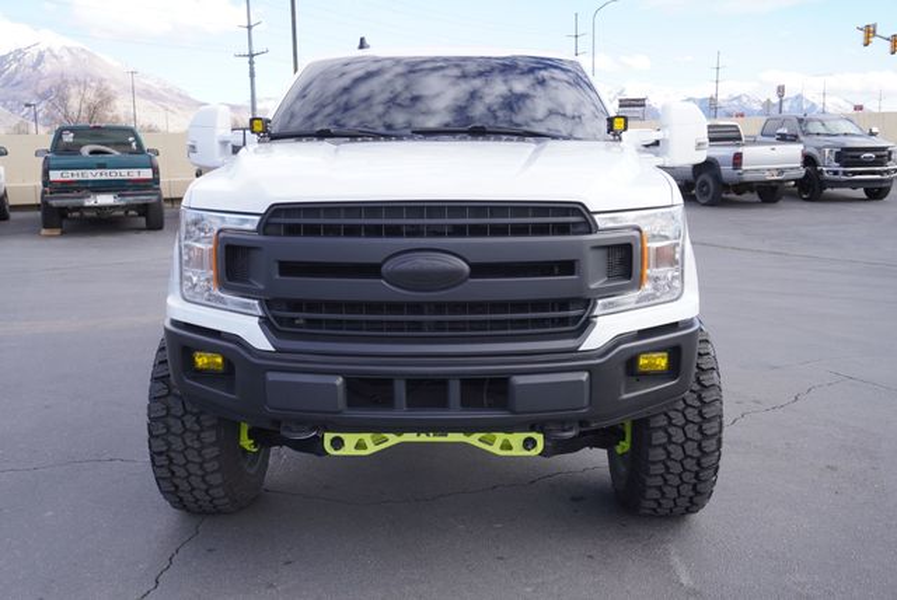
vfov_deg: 38.4
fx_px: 860
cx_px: 448
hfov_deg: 55.1
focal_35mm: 34
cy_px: 300
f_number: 6.3
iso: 100
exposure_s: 1/125
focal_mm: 23
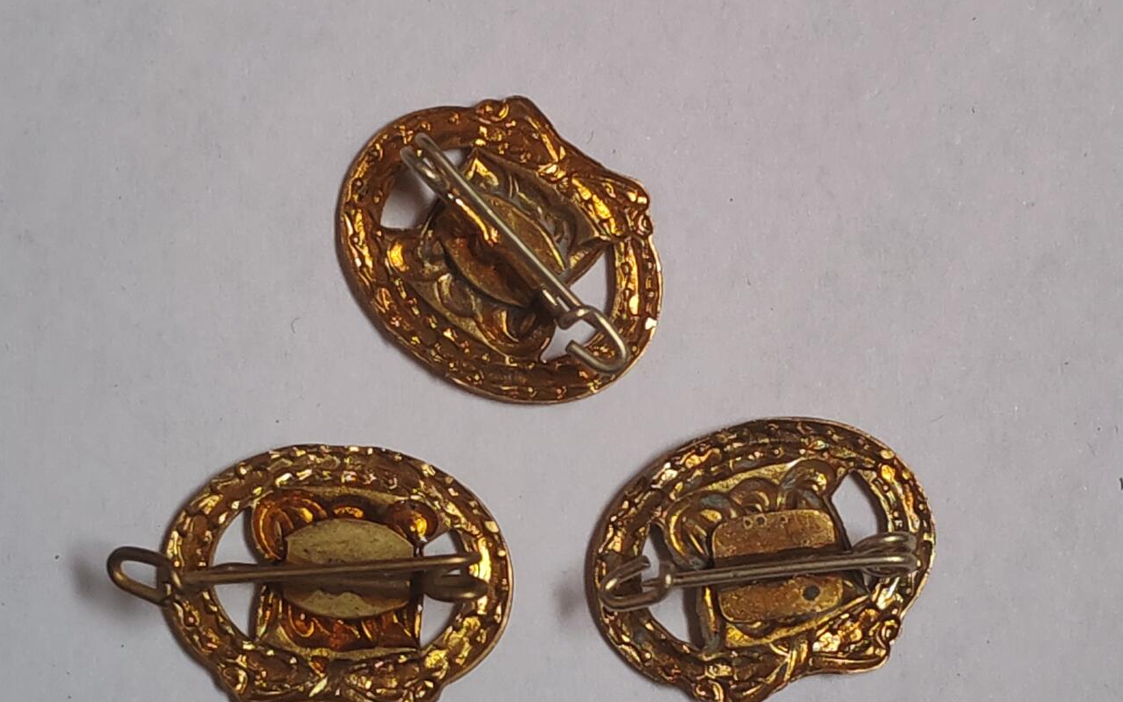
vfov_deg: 12.9
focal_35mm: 101
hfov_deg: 20.6
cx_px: 543
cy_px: 476
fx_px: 3091
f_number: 1.95
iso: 200
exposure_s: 1/100
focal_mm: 5.52
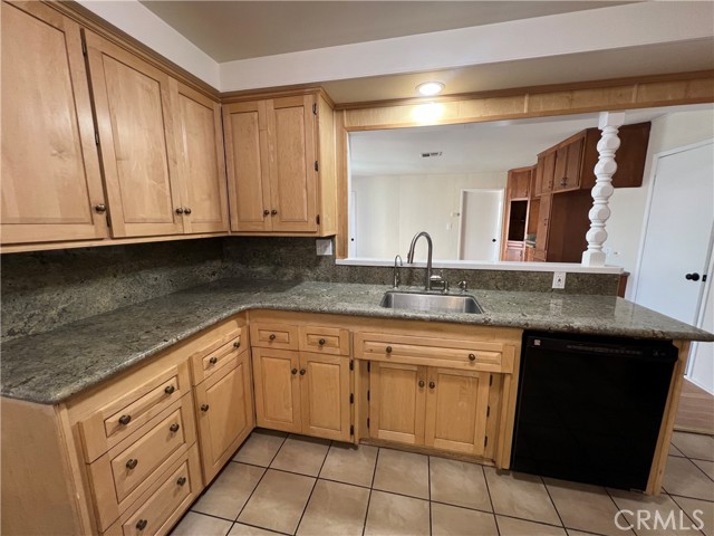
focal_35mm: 13
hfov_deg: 106.2
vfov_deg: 89.9
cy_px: 268
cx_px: 357
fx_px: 268
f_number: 1.8
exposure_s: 1/60
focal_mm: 1.57
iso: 125
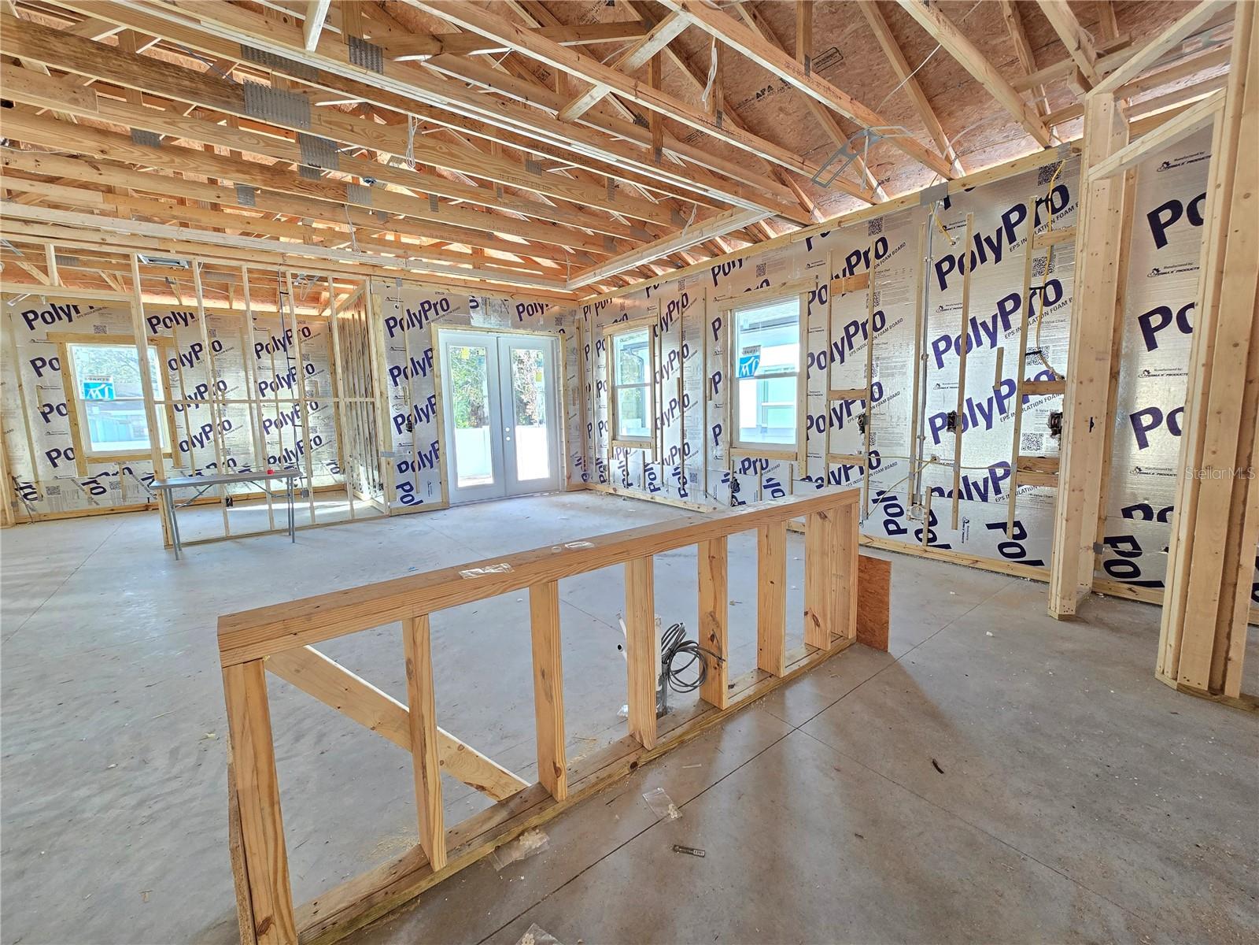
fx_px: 473
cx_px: 630
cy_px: 472
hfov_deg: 106.2
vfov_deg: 89.9
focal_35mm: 13
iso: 200
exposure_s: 1/60
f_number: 2.2
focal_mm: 2.2
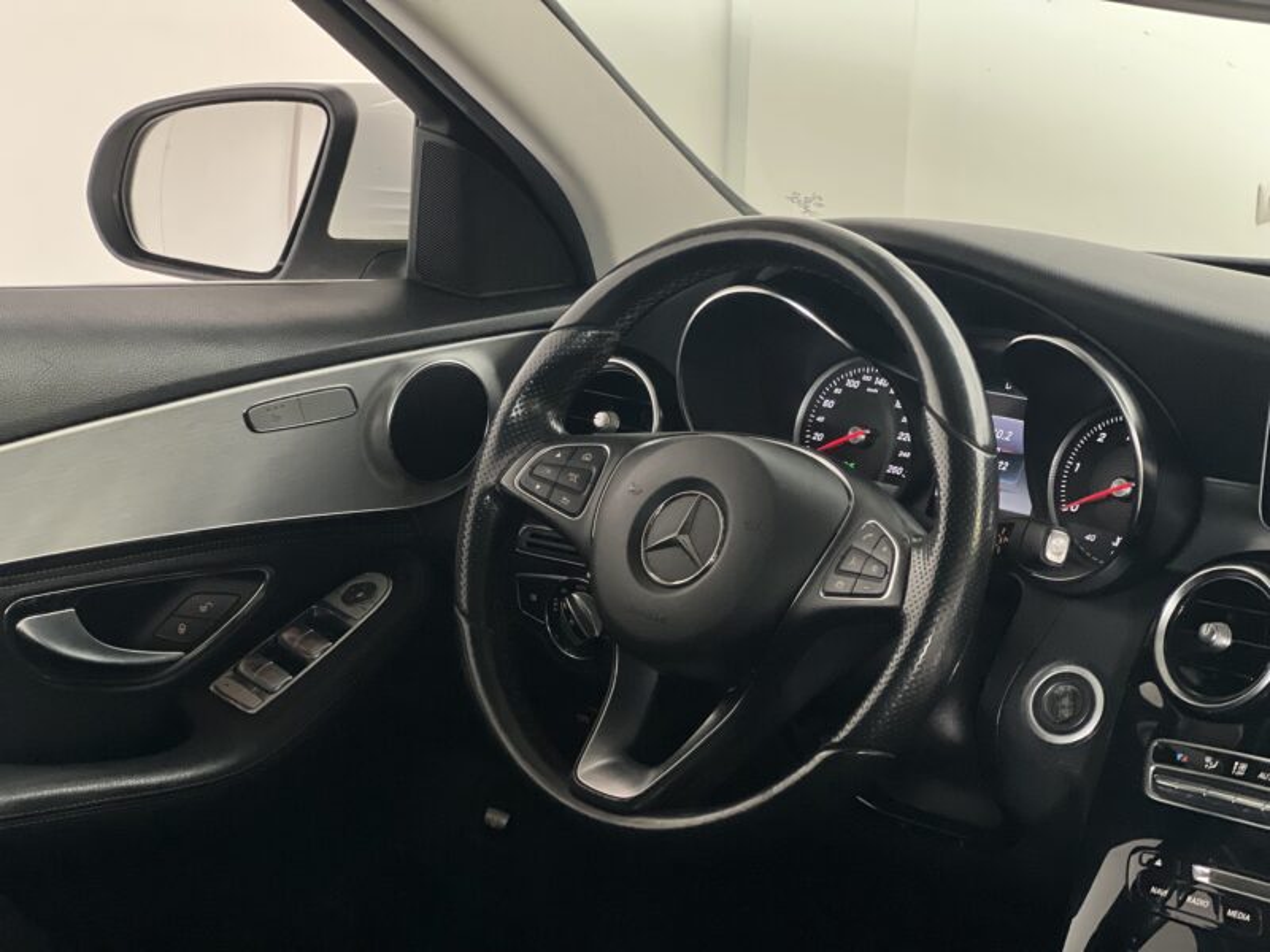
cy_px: 476
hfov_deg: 25.3
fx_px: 2825
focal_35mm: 77
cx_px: 635
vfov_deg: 19.1
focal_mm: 9
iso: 400
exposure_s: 1/24
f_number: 2.8
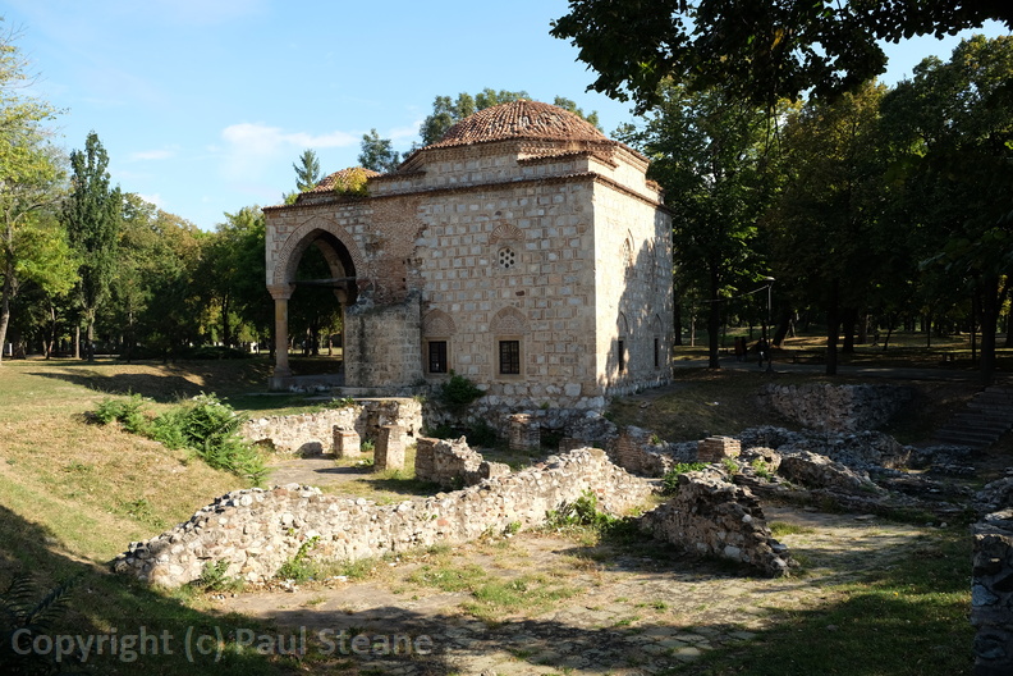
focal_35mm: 31
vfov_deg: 42.3
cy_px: 338
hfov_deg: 60.3
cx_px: 506
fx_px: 872
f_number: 5.6
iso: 200
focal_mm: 20.5
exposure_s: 1/250
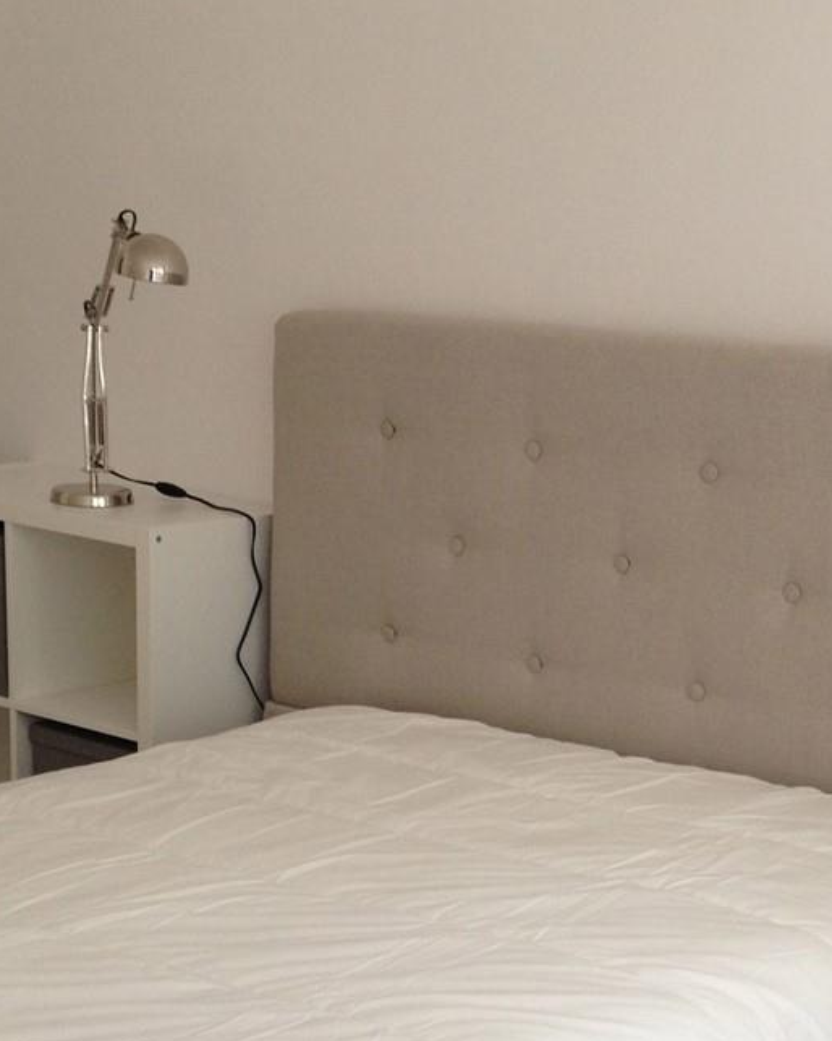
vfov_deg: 22.2
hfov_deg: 18.0
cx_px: 562
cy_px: 855
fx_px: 2618
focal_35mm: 85
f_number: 2.4
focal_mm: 4.28
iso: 50
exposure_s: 1/20
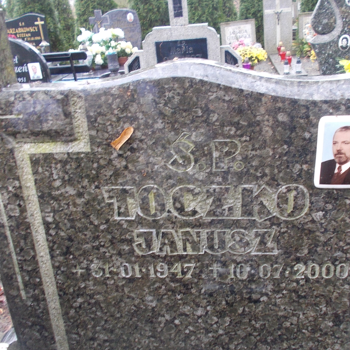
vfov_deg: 43.8
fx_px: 435
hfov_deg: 43.8
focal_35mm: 38
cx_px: 190
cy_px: 189
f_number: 3.2
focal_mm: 4.6
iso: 140
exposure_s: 1/25
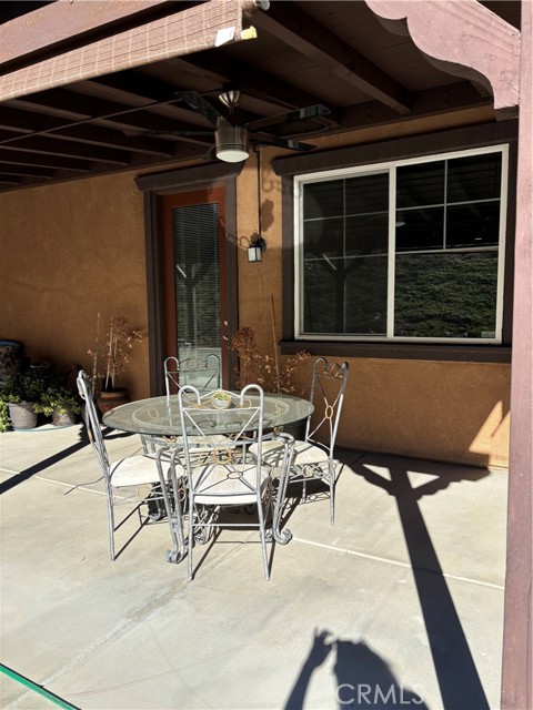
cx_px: 266
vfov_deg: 67.3
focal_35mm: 26
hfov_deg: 53.1
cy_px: 355
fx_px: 534
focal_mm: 5.96
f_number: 1.6
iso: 50
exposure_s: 1/2451
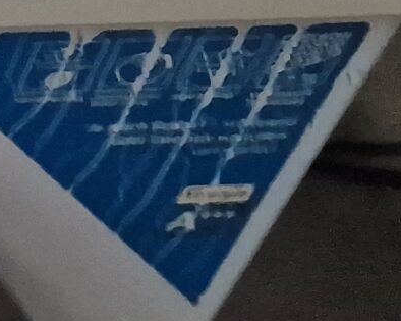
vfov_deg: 10.2
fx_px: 1732
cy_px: -192
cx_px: -665
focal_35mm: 146
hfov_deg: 10.6
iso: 800
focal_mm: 6.4
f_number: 1.8
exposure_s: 1/100
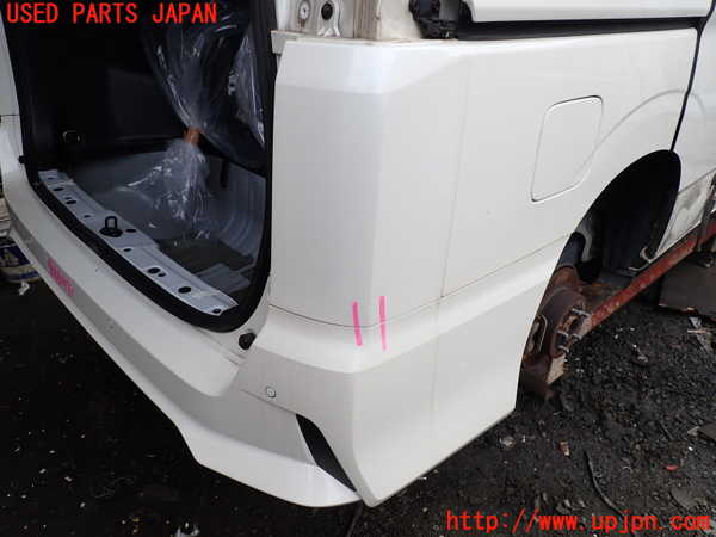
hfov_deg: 69.4
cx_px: 358
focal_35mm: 25
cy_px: 268
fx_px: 517
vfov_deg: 54.9
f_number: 2.8
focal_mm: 4.5
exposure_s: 1/320
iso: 100
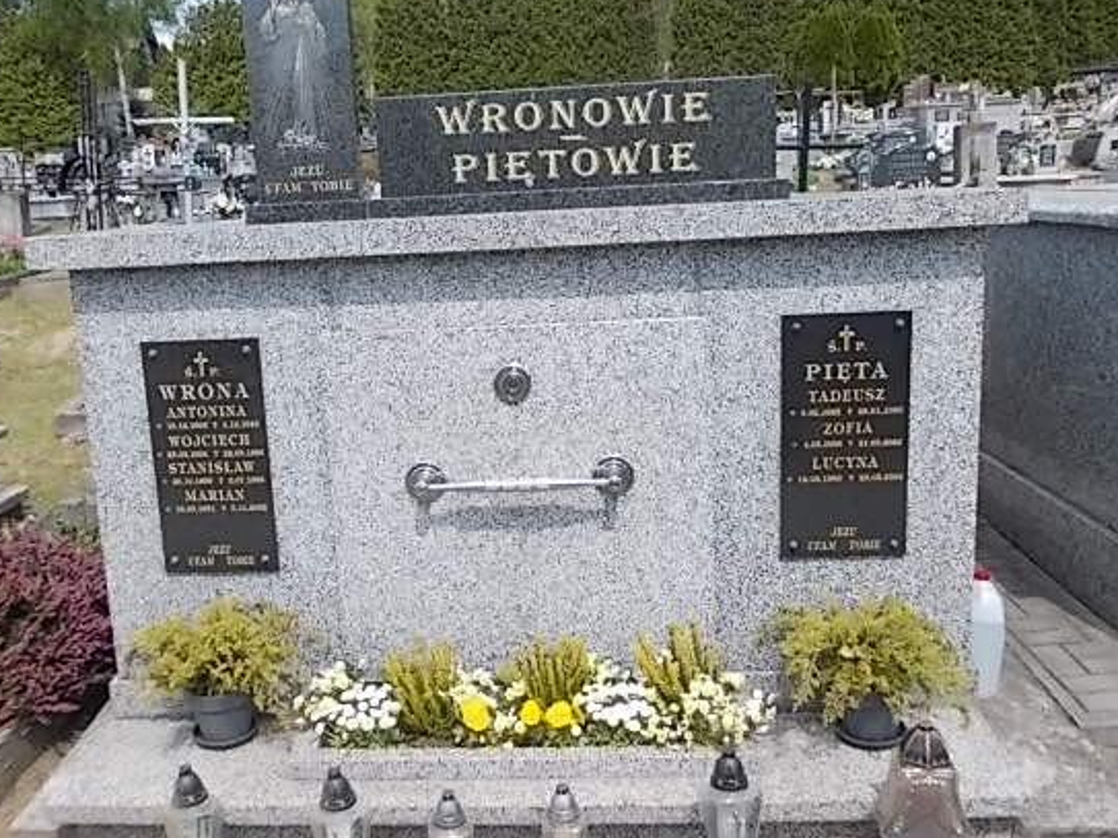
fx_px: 1066
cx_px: 496
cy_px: 399
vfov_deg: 42.9
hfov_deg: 55.2
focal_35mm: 33
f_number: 5.4
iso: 80
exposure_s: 1/200
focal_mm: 4
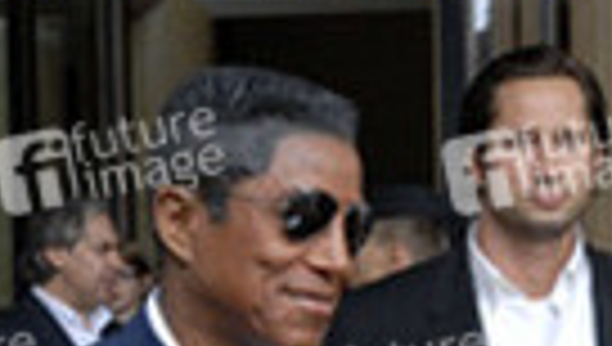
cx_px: 432
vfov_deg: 6.5
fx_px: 3023
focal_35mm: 186
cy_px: 499
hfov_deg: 11.5
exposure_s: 1/125
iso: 250
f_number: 5.6
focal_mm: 36
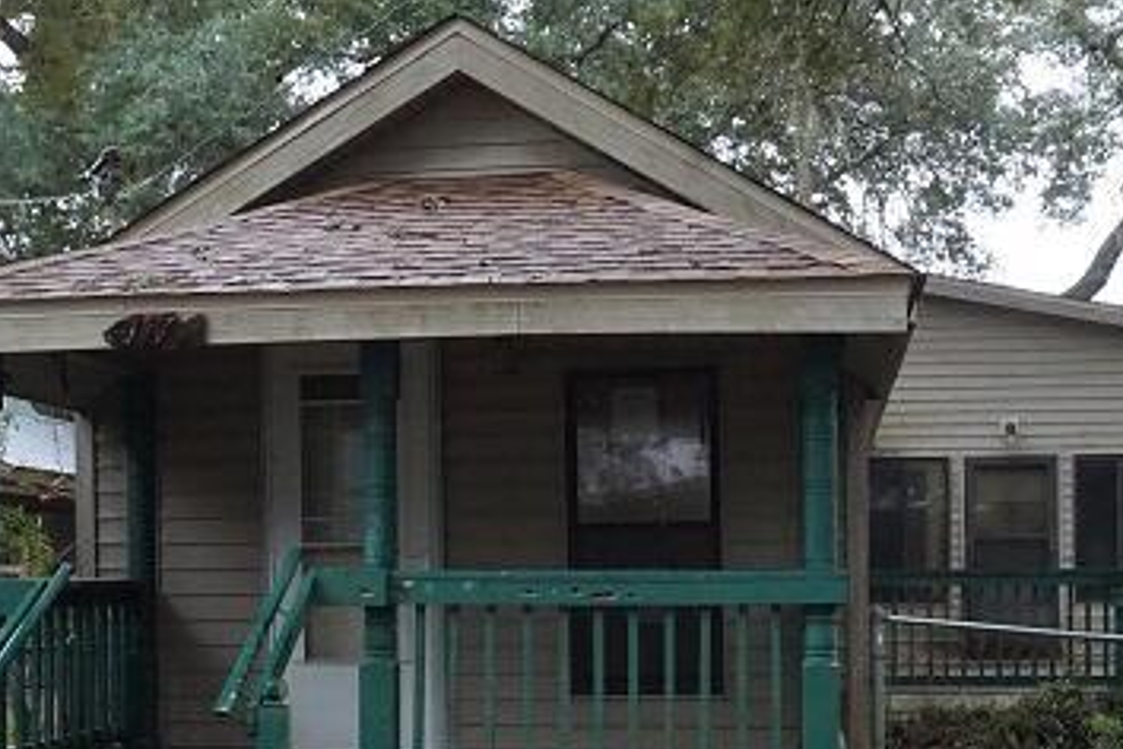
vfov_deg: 23.8
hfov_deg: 35.6
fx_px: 1747
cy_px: 603
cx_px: 615
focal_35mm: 56
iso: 6400
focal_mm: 22
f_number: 8
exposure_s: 1/800
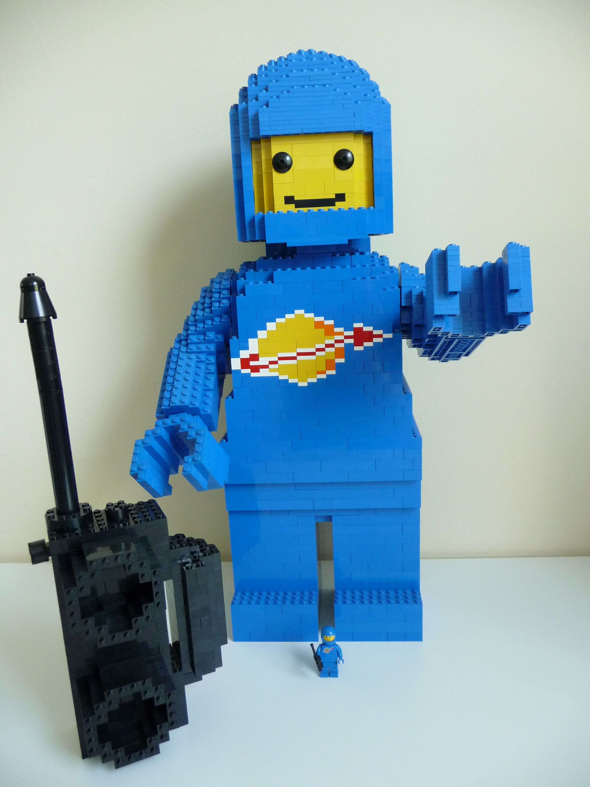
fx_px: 636
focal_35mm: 28
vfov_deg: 63.4
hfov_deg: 49.7
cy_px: 394
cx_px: 295
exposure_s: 1/30
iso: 320
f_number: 3.3
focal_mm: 4.7
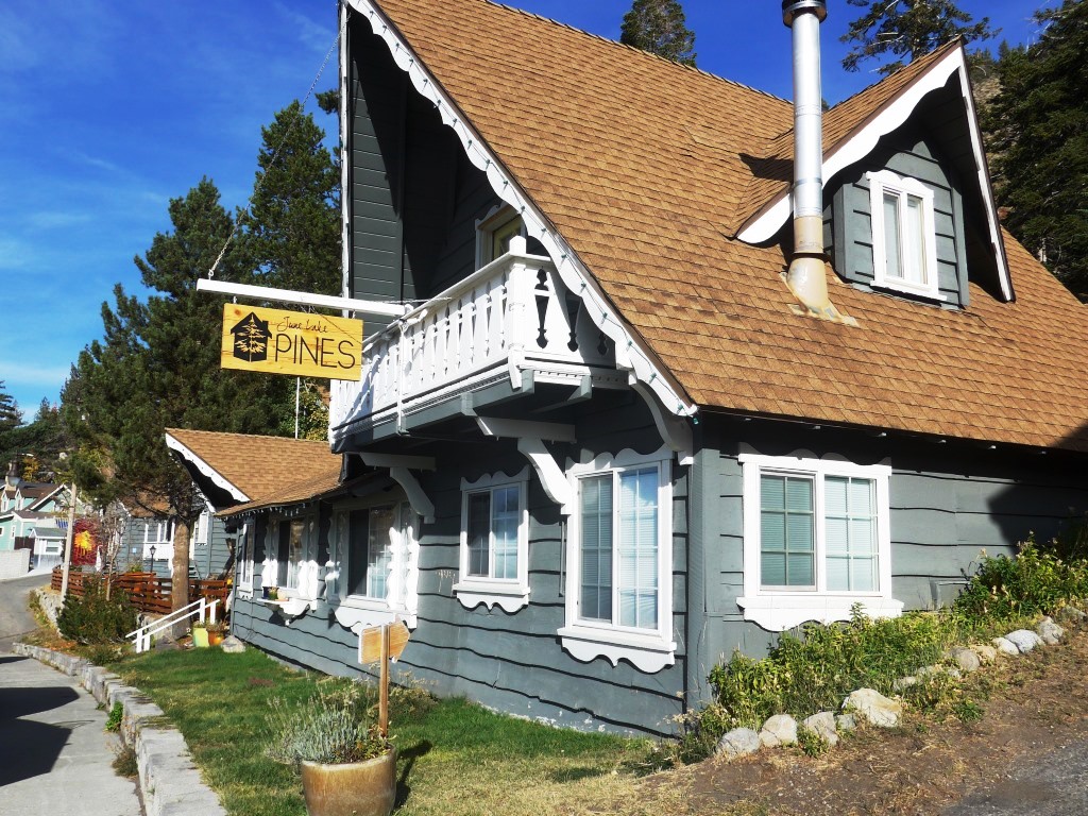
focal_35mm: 29
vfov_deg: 48.2
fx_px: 911
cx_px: 544
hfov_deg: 61.7
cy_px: 408
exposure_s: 1/2000
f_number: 3.2
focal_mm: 6
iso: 80
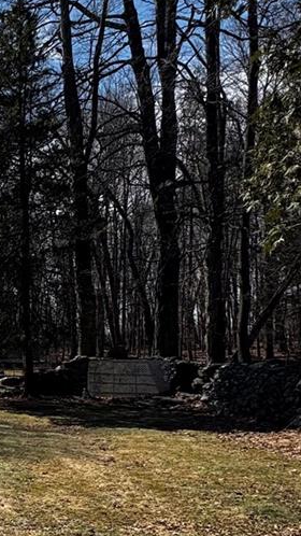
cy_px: 365
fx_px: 667
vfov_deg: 43.0
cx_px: -180
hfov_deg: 20.7
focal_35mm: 47
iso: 50
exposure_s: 1/2028
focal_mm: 2.22
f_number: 2.2
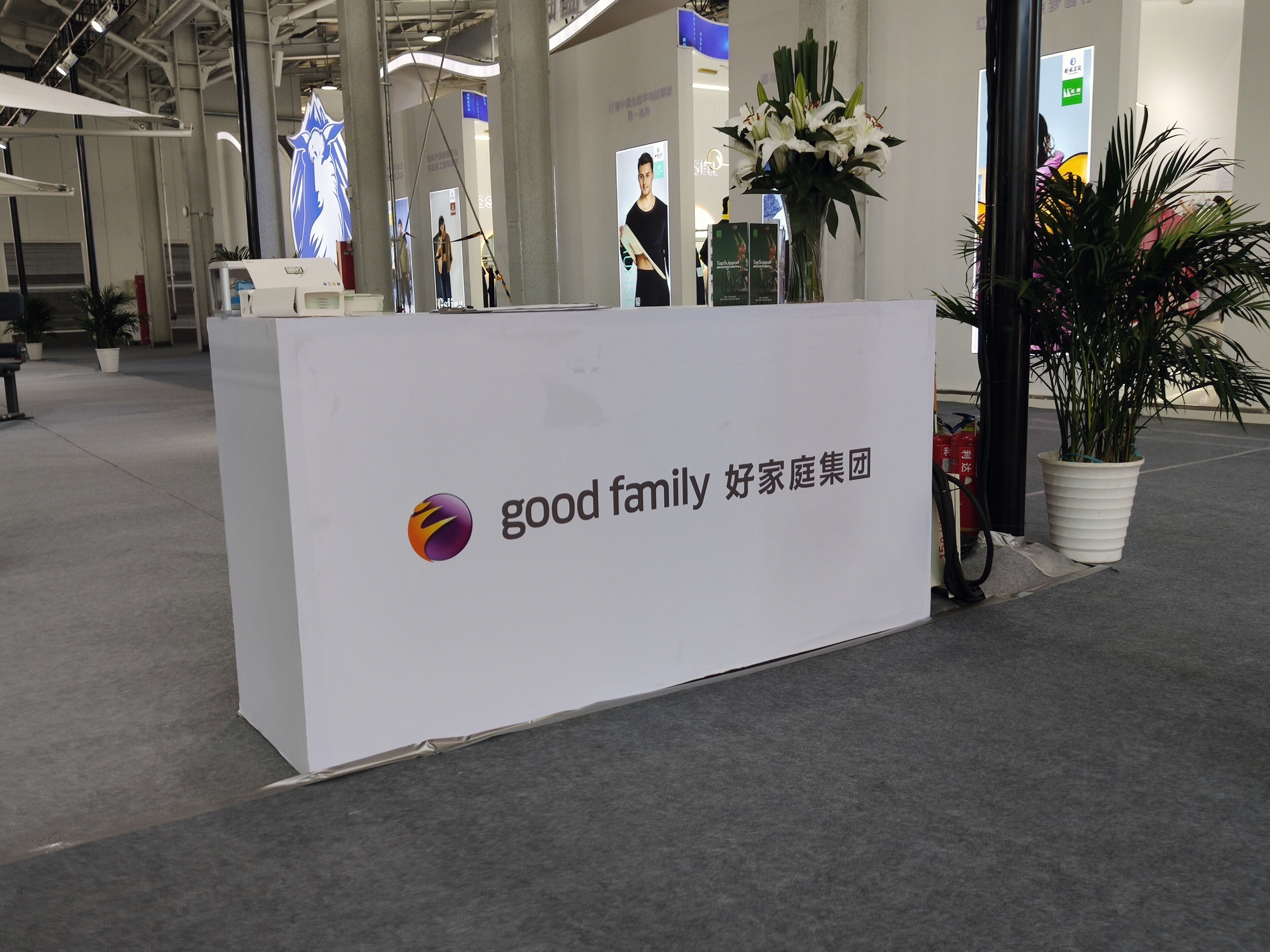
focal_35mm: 30
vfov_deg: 46.8
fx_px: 1101
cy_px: 476
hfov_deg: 60.0
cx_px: 635
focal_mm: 4.75
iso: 120
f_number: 1.75
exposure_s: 1/100
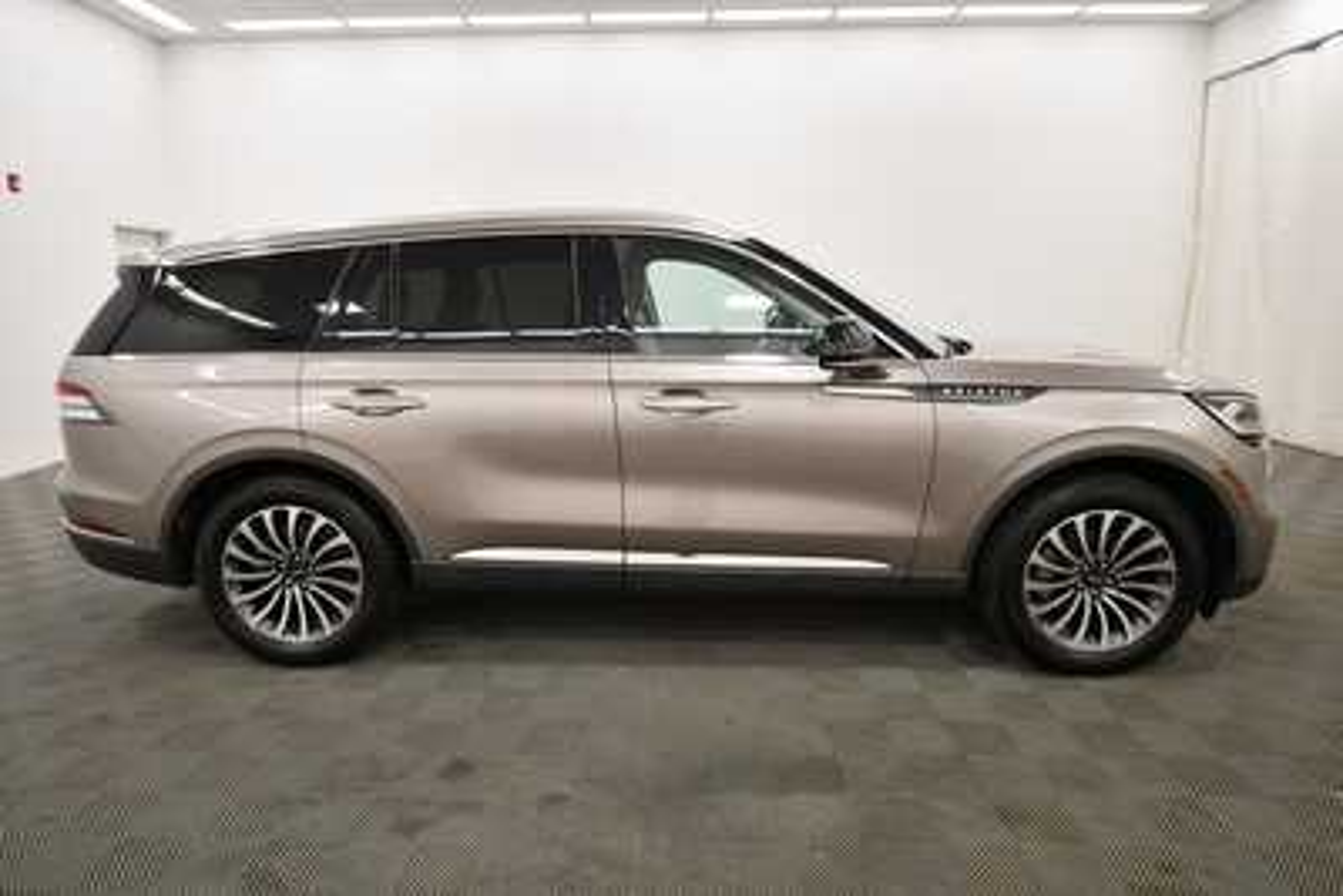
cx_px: 672
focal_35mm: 21
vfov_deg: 59.5
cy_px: 448
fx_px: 784
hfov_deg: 81.2
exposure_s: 1/160
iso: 800
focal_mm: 14
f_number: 5
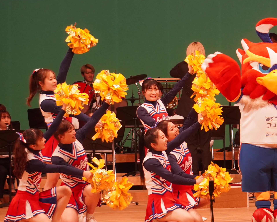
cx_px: 281
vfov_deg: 5.8
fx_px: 2197
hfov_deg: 7.2
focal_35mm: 268
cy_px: 88
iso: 1000
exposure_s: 1/160
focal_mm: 86
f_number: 5
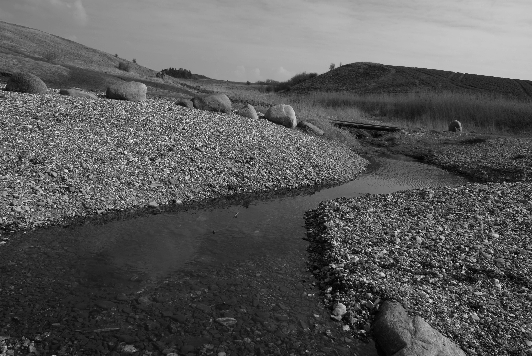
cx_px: 266
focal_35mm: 27
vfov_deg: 48.0
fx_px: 399
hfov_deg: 67.3
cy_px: 178
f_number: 10
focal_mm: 18
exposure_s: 1/160
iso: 100
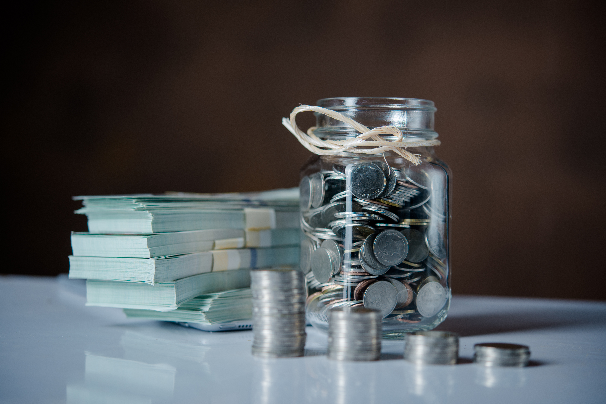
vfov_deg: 22.6
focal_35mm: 60
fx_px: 1010
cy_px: 202
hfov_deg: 33.4
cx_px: 303
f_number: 3.5
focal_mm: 60
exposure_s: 1/200
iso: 100
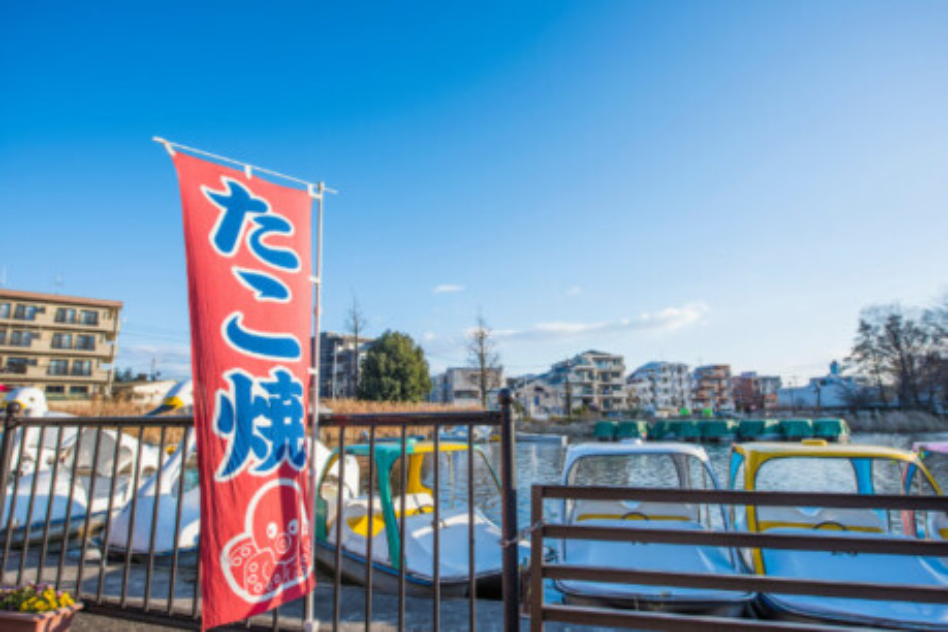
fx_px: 527
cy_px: 316
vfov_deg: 61.9
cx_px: 474
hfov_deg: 84.0
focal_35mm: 20
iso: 100
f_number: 5.6
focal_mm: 20
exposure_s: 1/500
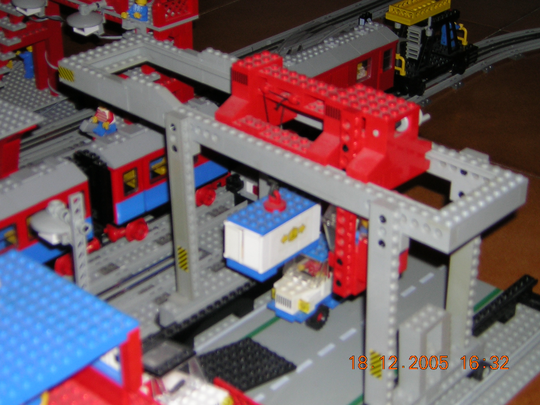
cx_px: 270
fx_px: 1030
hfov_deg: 29.4
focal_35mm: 66
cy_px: 202
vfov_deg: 22.3
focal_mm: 8.6
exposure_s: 1/60.1
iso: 50
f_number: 3.5
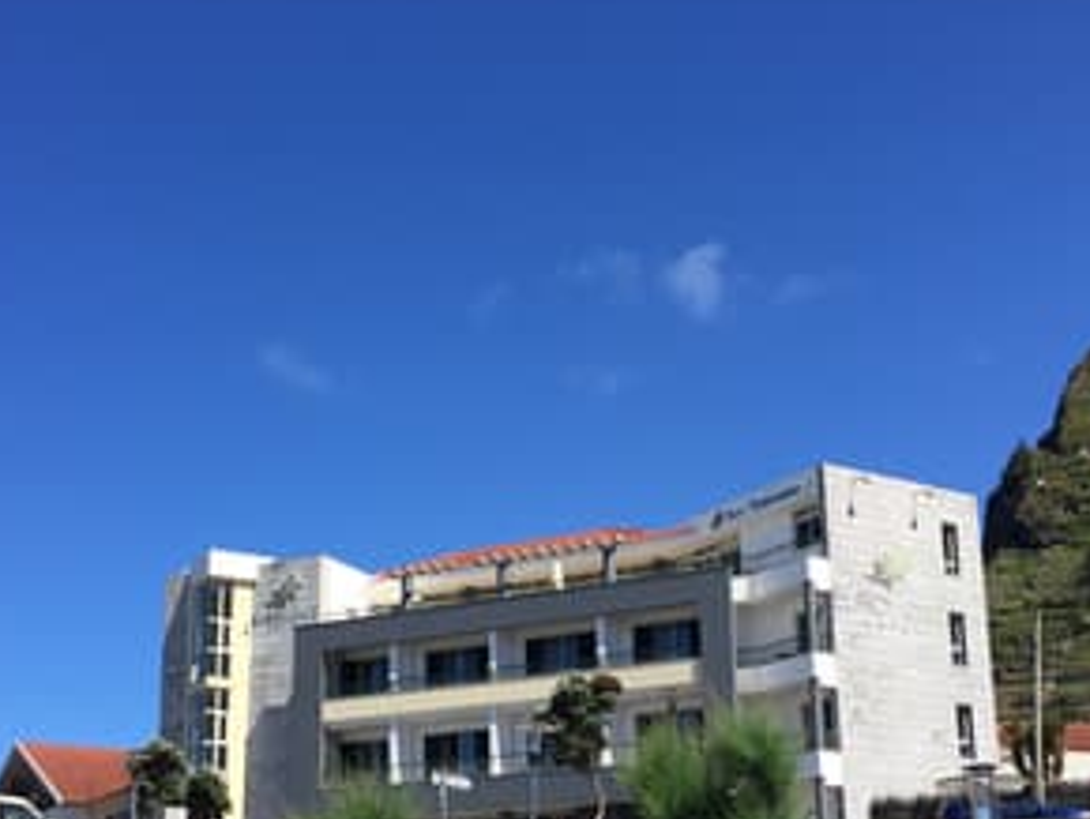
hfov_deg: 38.1
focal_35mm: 50
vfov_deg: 28.8
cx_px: 474
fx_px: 1576
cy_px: 588
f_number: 2.2
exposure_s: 1/2083
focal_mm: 4.15
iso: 32
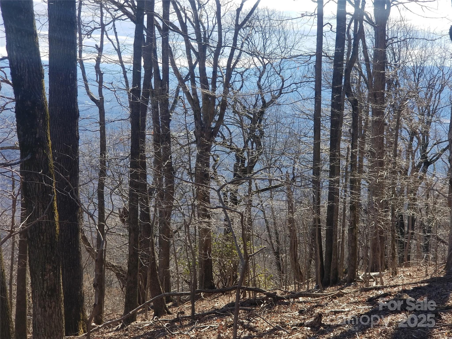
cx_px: 226
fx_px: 679
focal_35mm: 52
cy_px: 170
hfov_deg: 36.8
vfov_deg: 28.0
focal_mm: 6
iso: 25
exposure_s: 1/366
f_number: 2.4
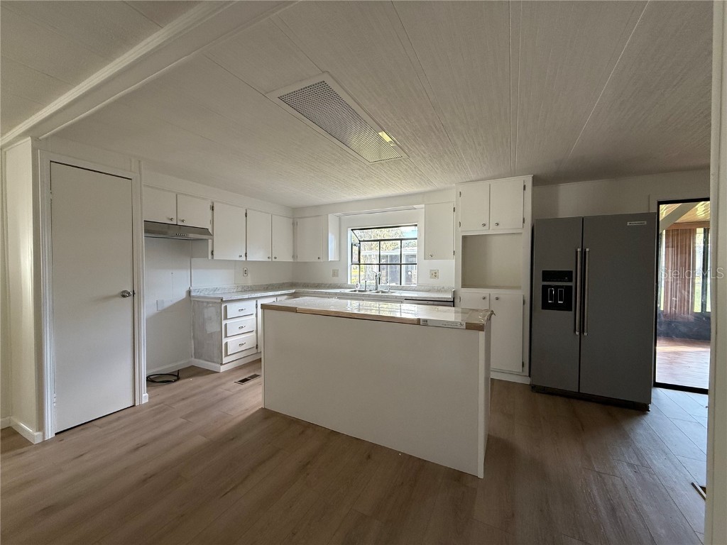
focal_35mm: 14
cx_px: 364
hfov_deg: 102.1
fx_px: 294
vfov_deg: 85.7
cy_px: 272
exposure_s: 1/99
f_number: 2.2
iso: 125
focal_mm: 2.22
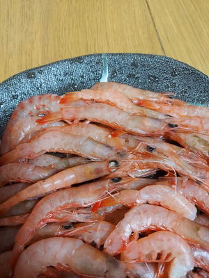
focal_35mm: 25
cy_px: 139
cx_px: 104
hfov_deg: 54.9
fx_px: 201
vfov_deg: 69.4
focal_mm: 4.6
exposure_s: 1/50
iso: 400
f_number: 2
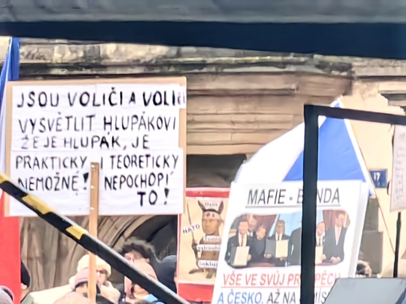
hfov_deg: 2.7
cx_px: 203
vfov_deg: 2.0
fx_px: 8606
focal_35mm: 734
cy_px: 152
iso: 400
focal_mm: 16.85
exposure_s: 1/33.3
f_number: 3.5
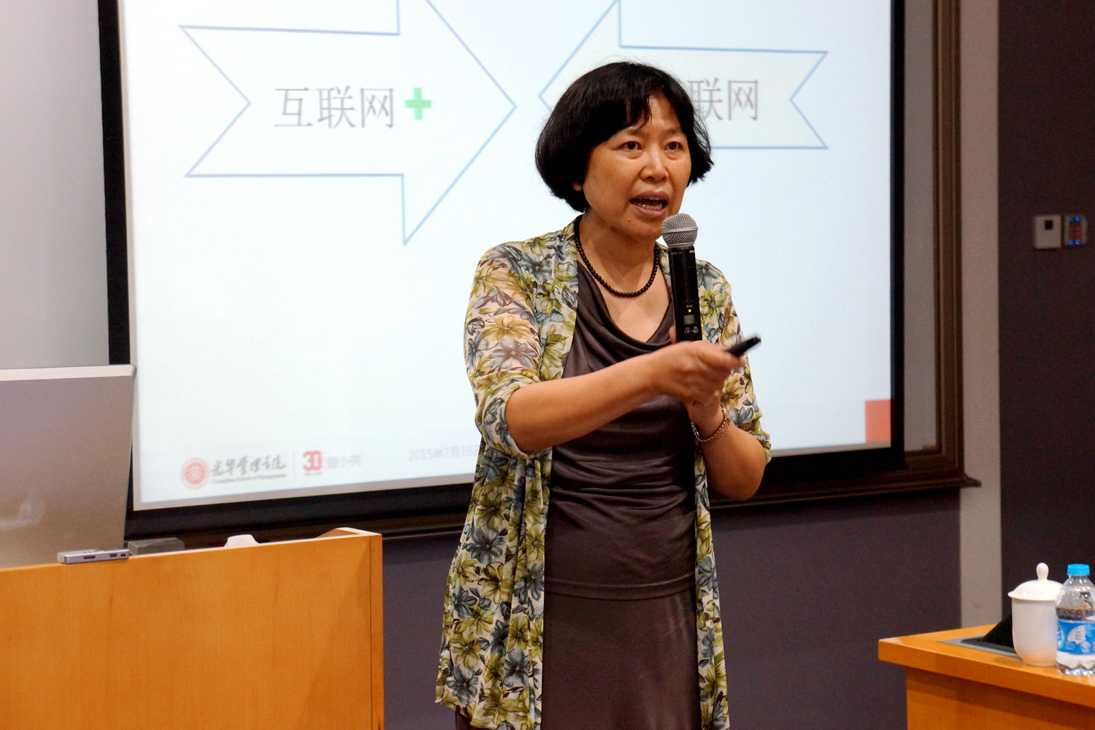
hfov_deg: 24.8
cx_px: 548
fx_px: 2494
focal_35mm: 82
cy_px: 365
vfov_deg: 16.7
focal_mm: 55
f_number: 5.6
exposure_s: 1/100
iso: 1600
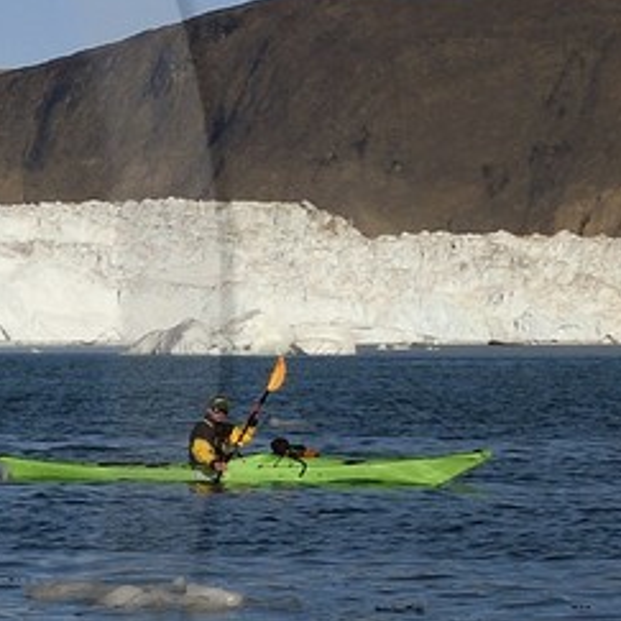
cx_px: -836
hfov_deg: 6.2
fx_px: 5460
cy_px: 317
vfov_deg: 6.5
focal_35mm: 269
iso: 400
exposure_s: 1/1000
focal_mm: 48
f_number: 14
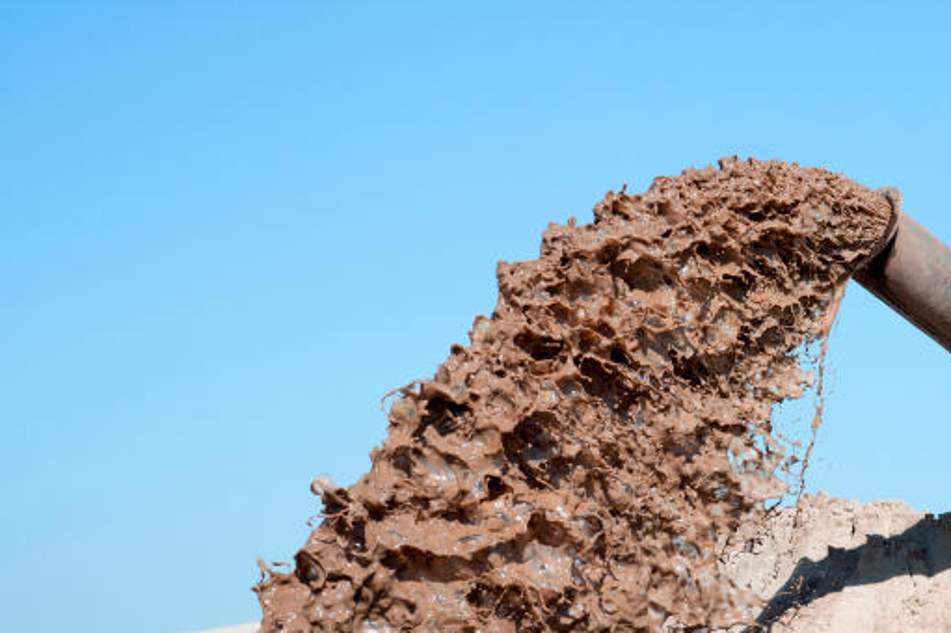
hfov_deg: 15.5
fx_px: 3485
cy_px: 461
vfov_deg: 10.4
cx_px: 620
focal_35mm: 132
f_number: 8
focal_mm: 90
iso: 250
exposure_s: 1/2000
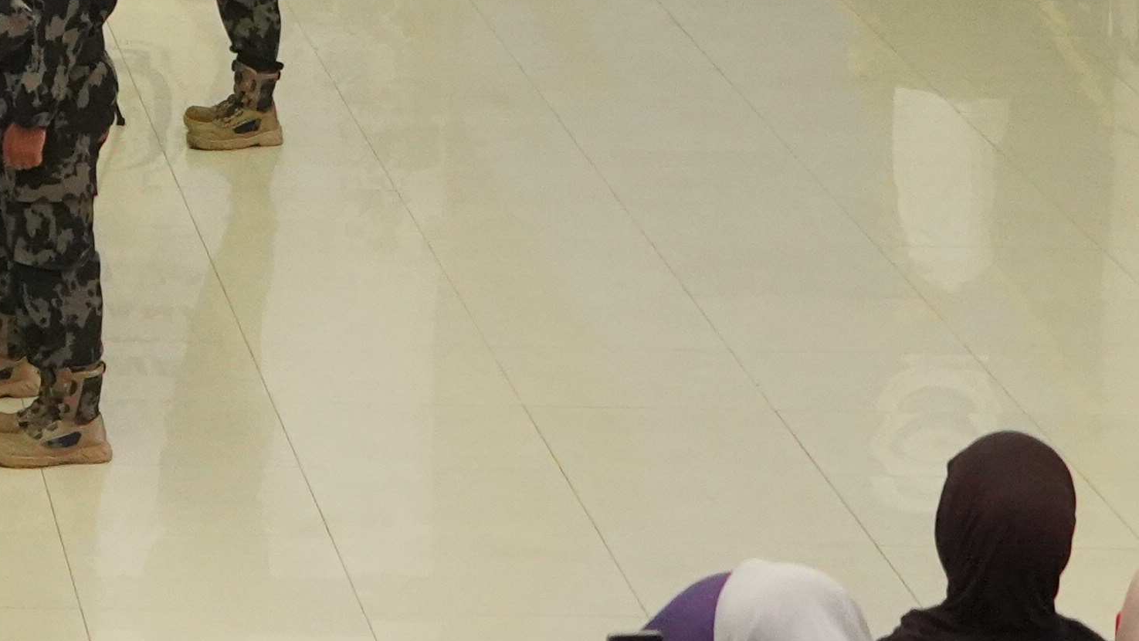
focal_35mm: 196
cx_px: -510
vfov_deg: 6.1
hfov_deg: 10.6
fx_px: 5920
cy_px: -296
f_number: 5
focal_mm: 46
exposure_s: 1/125
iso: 8000
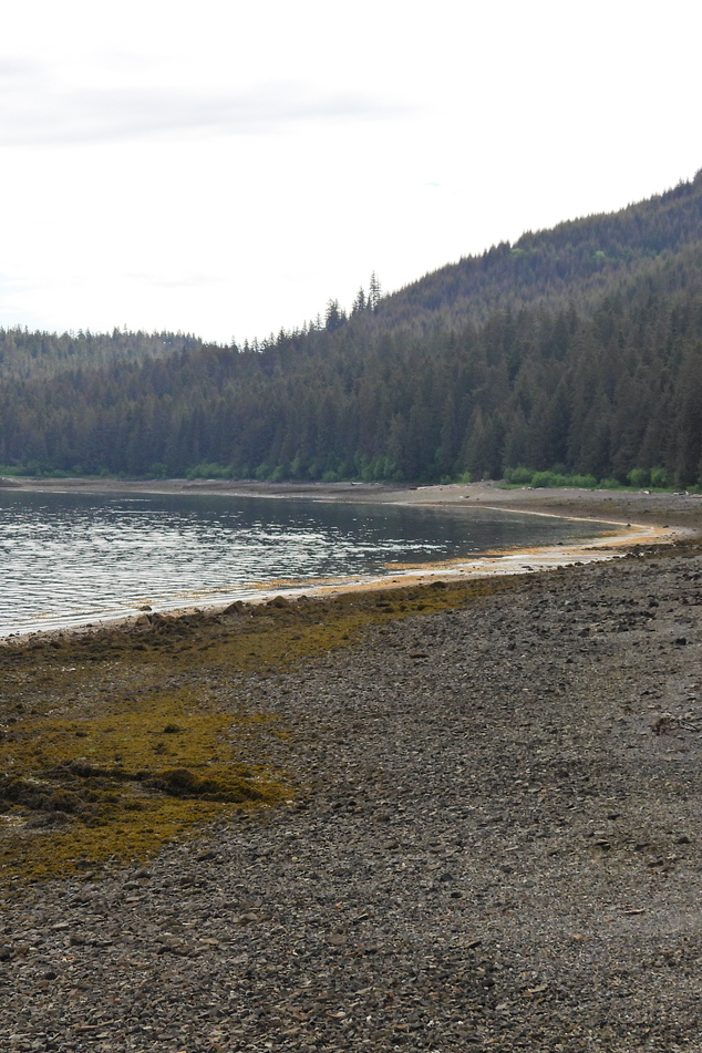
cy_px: 525
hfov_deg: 13.9
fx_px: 2866
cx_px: 166
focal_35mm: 98
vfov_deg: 20.8
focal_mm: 12.5
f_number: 3.5
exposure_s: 1/1000
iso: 100
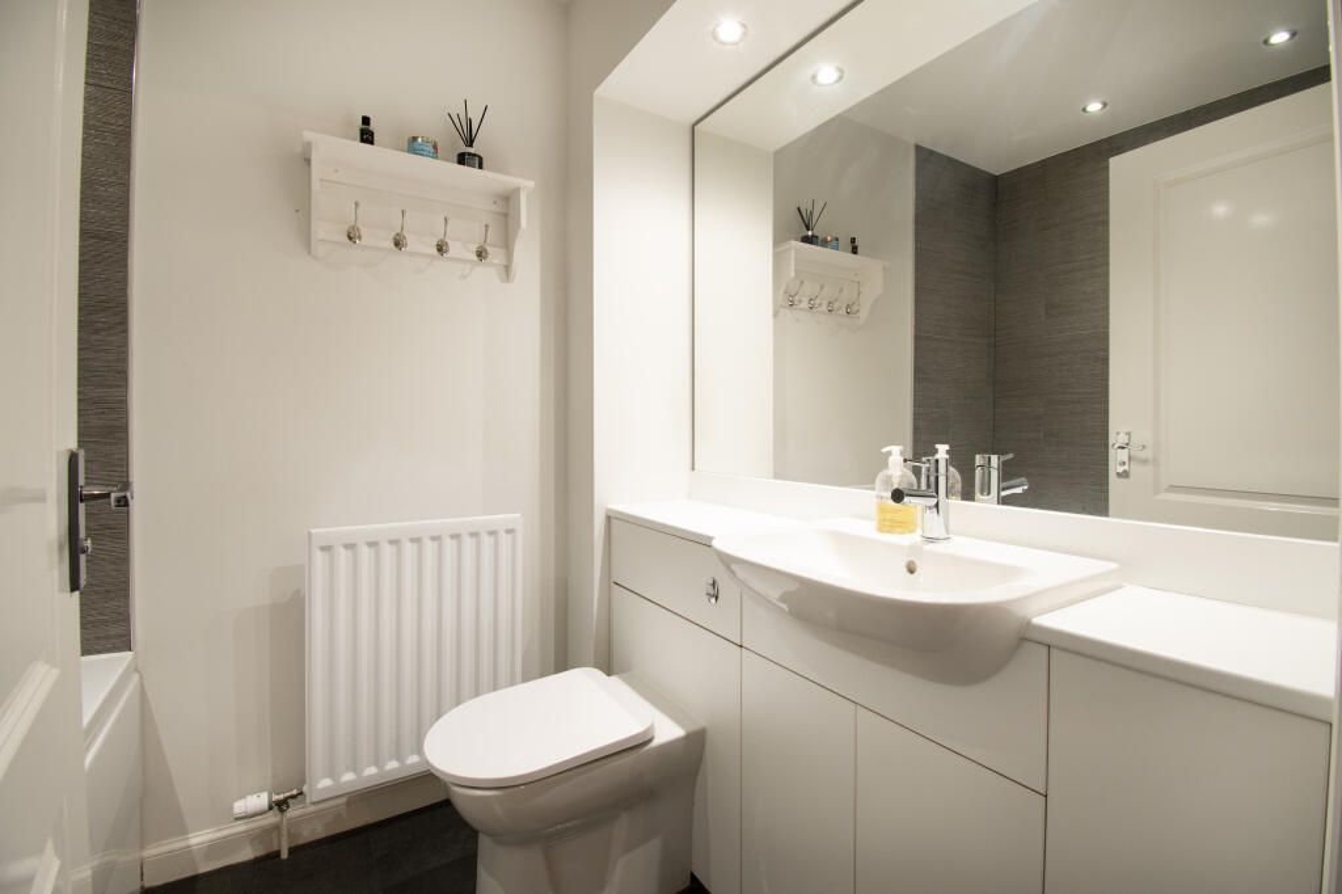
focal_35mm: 15
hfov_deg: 100.4
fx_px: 559
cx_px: 671
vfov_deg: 77.3
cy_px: 447
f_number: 8
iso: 320
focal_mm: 10
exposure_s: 1/8
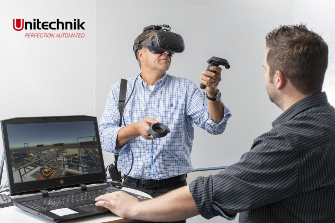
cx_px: 168
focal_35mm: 52
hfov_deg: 37.8
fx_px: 489
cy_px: 112
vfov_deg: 25.8
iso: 400
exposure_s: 1/80
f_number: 8
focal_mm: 35
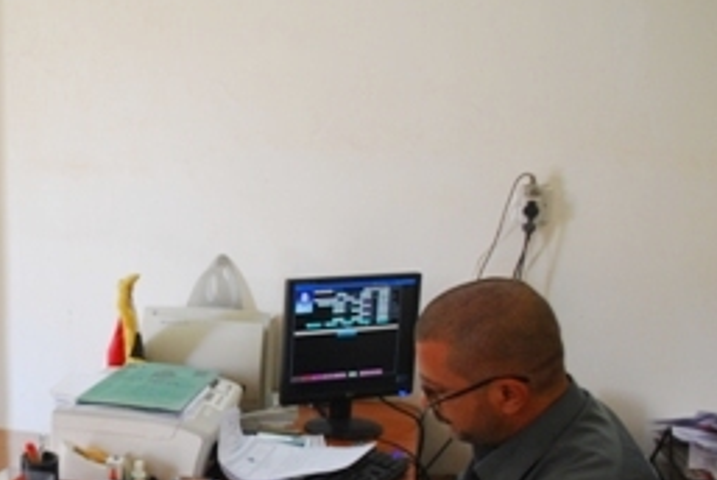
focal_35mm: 47
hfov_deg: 39.7
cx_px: 114
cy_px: 313
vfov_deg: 28.6
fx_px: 937
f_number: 3.5
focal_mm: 18
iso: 400
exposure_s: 1/50
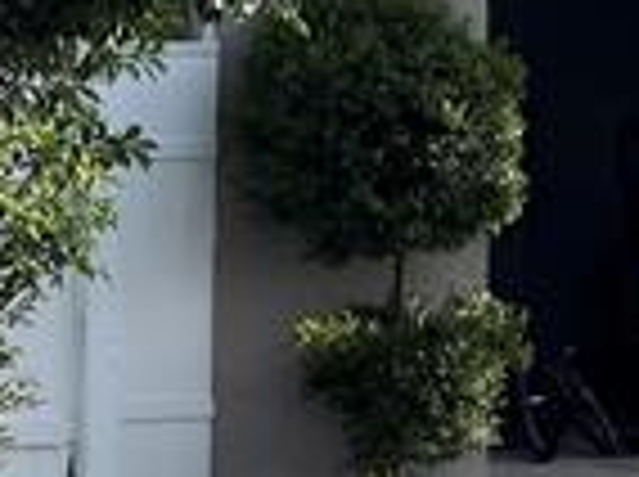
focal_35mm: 188
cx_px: -90
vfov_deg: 7.9
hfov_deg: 10.4
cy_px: 346
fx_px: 3465
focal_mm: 4.2
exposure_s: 1/1350
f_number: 1.6
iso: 32
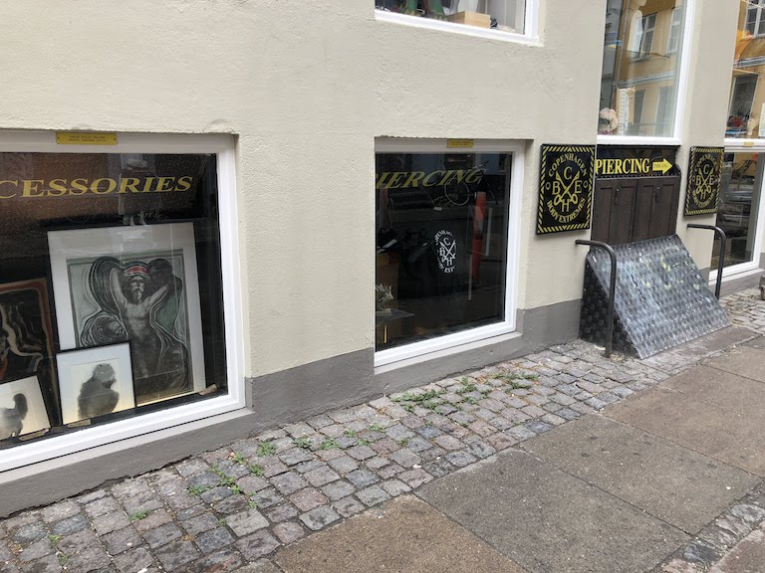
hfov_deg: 63.4
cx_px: 382
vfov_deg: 49.7
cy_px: 286
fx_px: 619
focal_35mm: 28
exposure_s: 1/312
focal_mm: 4
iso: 20
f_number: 1.8
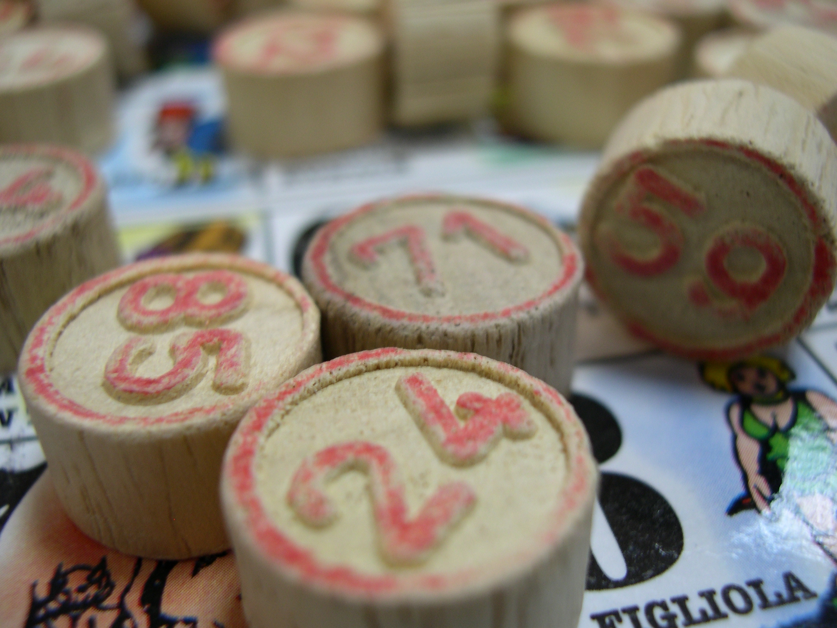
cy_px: 314
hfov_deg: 49.0
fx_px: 919
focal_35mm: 38
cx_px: 418
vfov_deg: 37.7
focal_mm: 8
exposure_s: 1/10.1
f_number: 2.8
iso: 100
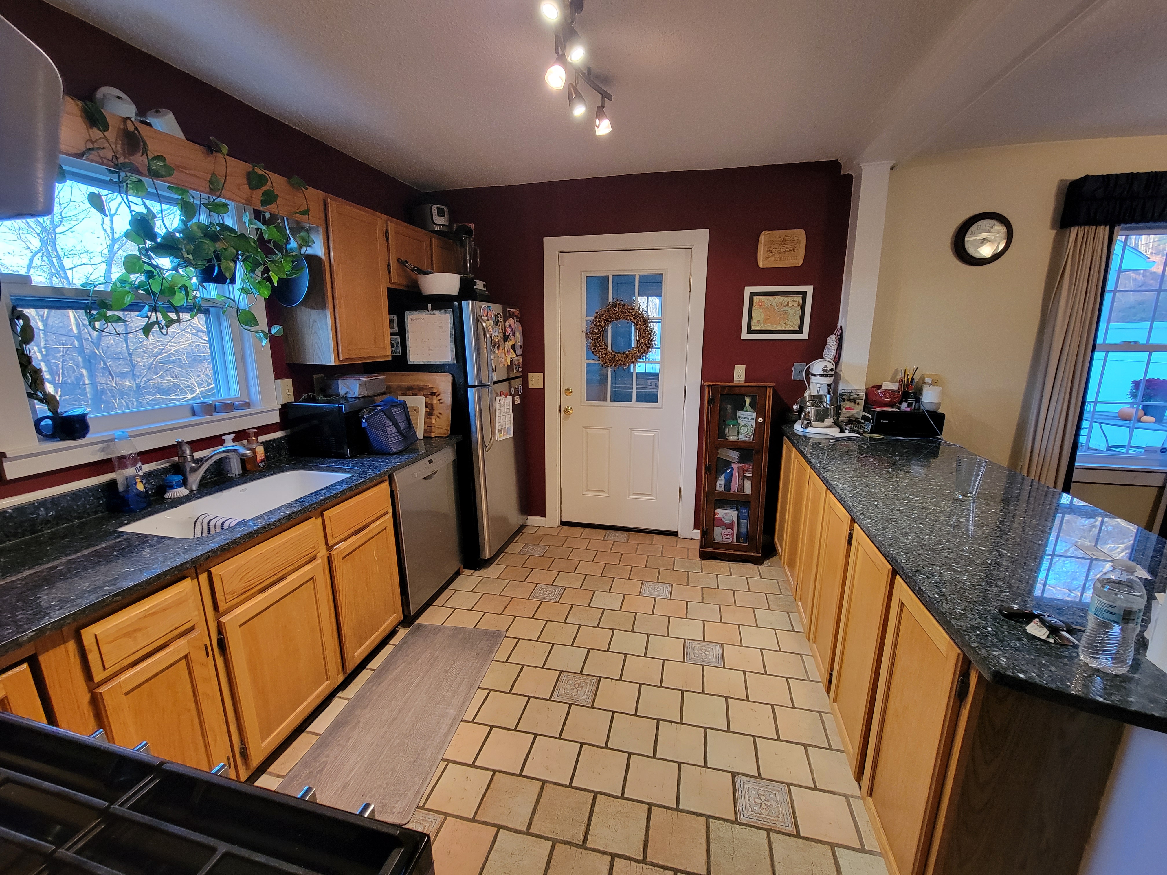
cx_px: 584
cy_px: 438
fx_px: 438
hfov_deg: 106.2
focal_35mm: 13
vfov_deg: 89.9
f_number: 2.2
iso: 320
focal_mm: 2.2
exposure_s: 1/40
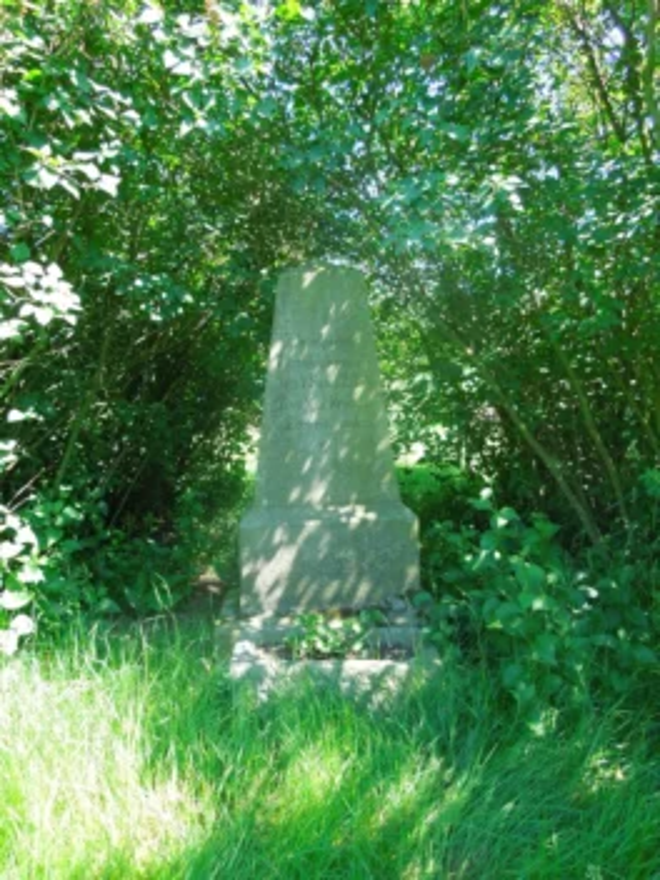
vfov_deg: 69.4
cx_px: 330
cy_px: 440
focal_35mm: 25
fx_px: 636
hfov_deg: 54.9
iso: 400
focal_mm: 4.5
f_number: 3.3
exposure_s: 1/320
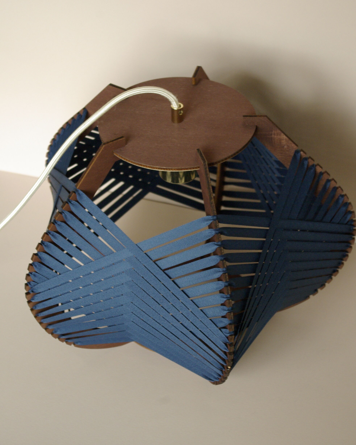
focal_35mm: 78
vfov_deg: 24.5
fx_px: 1022
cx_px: 178
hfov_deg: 19.8
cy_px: 188
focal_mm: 45
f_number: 5.6
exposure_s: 1/40
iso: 800
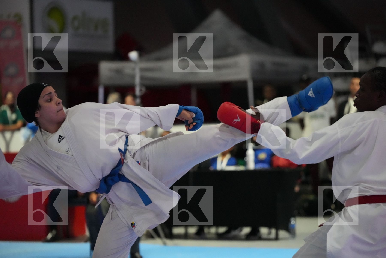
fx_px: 1447
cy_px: 129
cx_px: 193
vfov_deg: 10.2
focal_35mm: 135
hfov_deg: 15.2
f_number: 2.8
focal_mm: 135
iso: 12800
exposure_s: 1/800
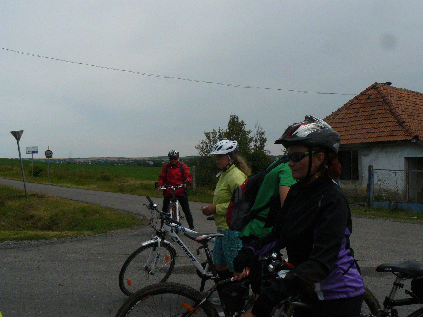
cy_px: 158
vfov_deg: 39.7
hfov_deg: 51.4
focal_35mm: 36
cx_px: 212
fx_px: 440
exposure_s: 1/500
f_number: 7.1
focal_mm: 6
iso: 100
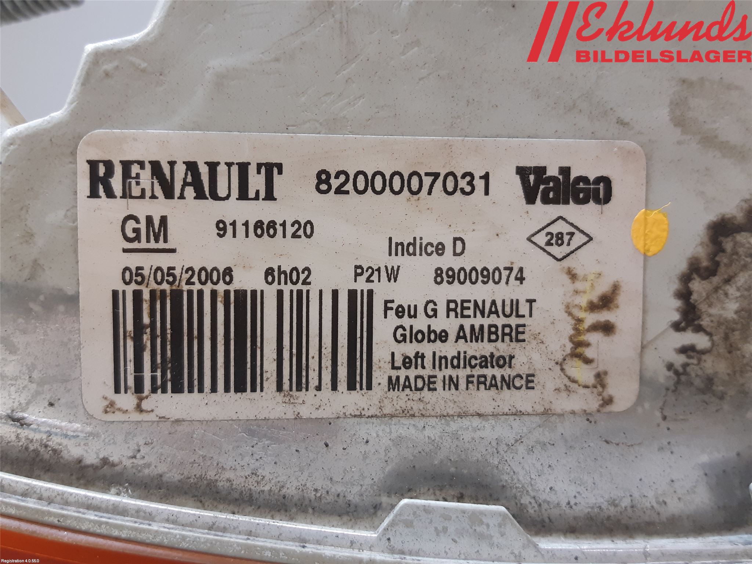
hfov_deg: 67.3
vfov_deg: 53.1
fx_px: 565
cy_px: 282
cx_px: 376
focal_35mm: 26
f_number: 1.7
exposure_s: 1/50
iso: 125
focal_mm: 3.93
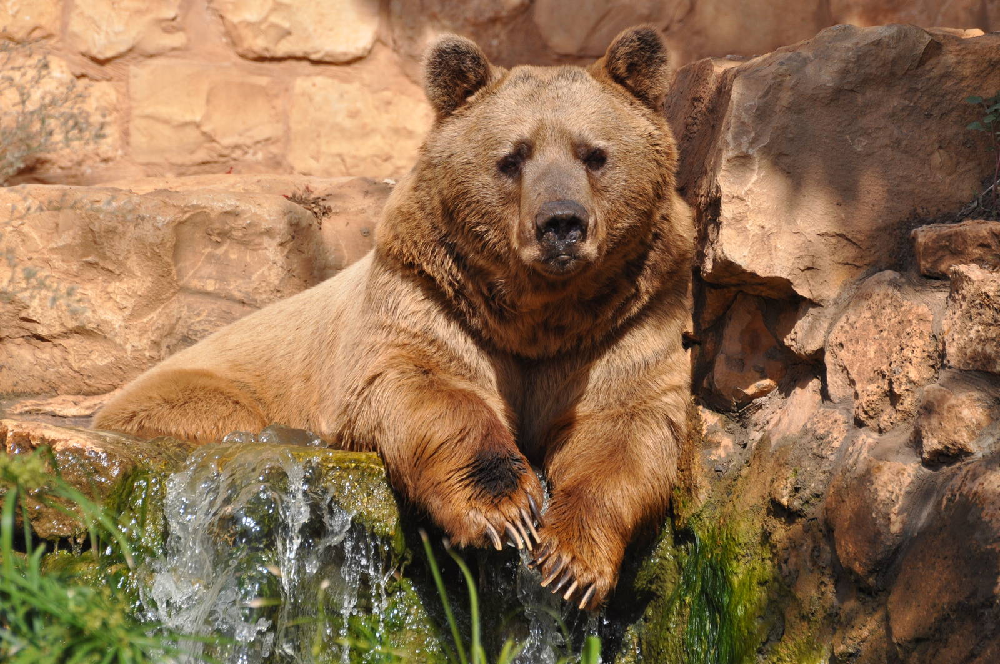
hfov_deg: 5.5
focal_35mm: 375
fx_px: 10405
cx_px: 500
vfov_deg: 3.7
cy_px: 332
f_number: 5.6
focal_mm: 250
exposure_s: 1/1600
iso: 400
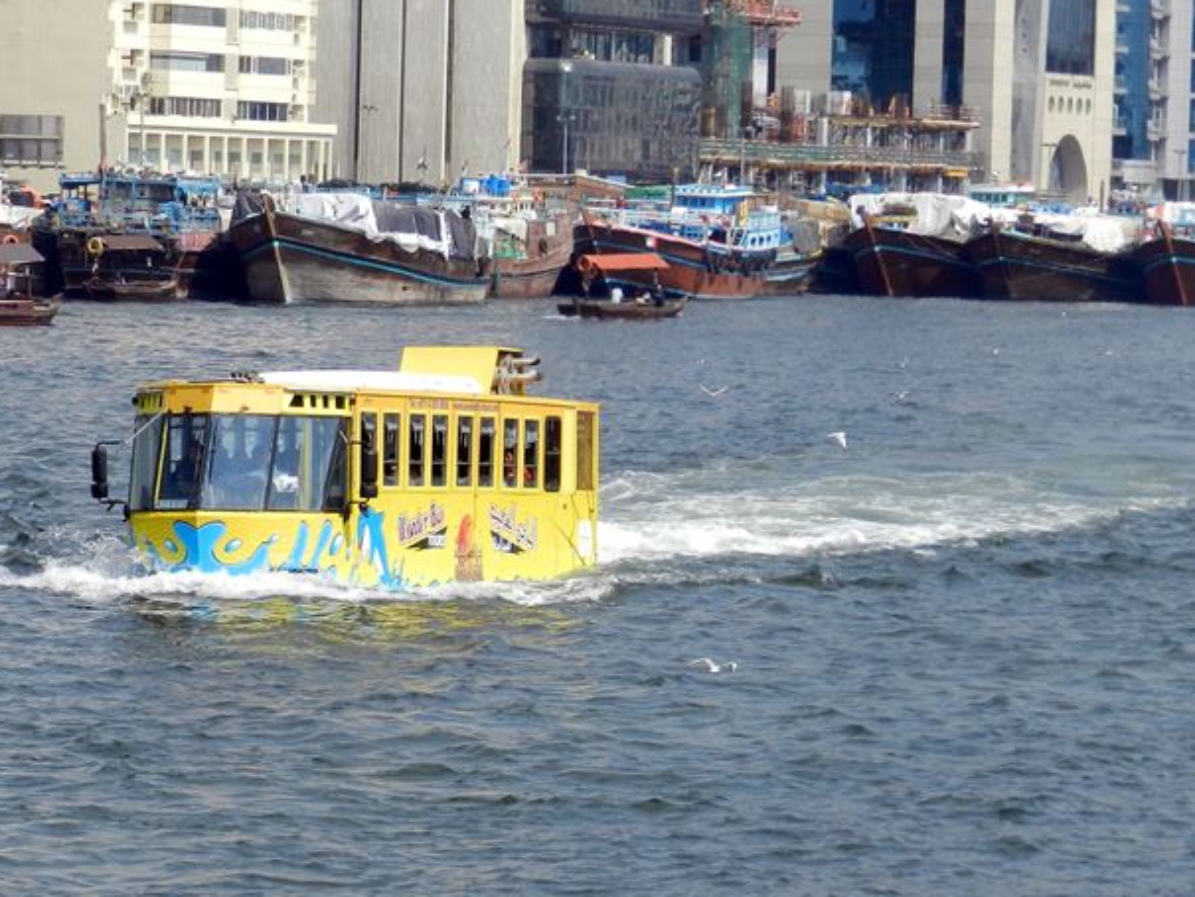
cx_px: 494
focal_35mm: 220
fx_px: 7596
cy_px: 676
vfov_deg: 6.7
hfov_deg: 9.0
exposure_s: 1/800
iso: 160
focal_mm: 23.1
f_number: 5
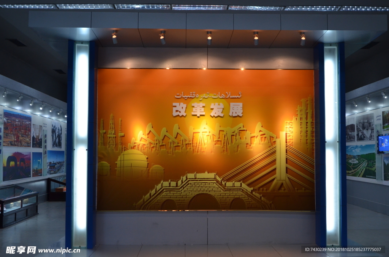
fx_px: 453
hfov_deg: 46.5
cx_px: 194
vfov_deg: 31.7
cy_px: 128
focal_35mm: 42
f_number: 7.1
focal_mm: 28
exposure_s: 1/60
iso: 800
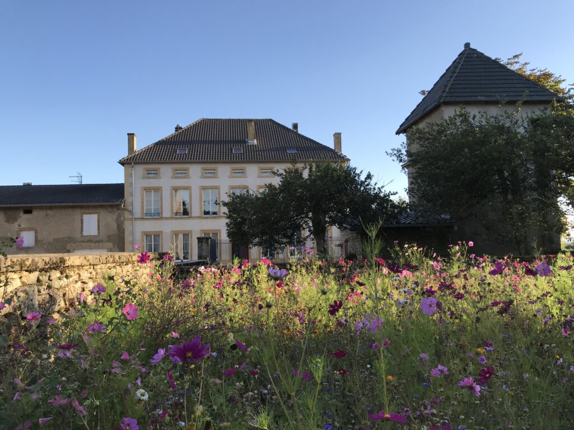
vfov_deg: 49.7
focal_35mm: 28
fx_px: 464
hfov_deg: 63.4
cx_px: 287
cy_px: 215
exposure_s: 1/748
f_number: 1.8
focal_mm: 3.99
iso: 20
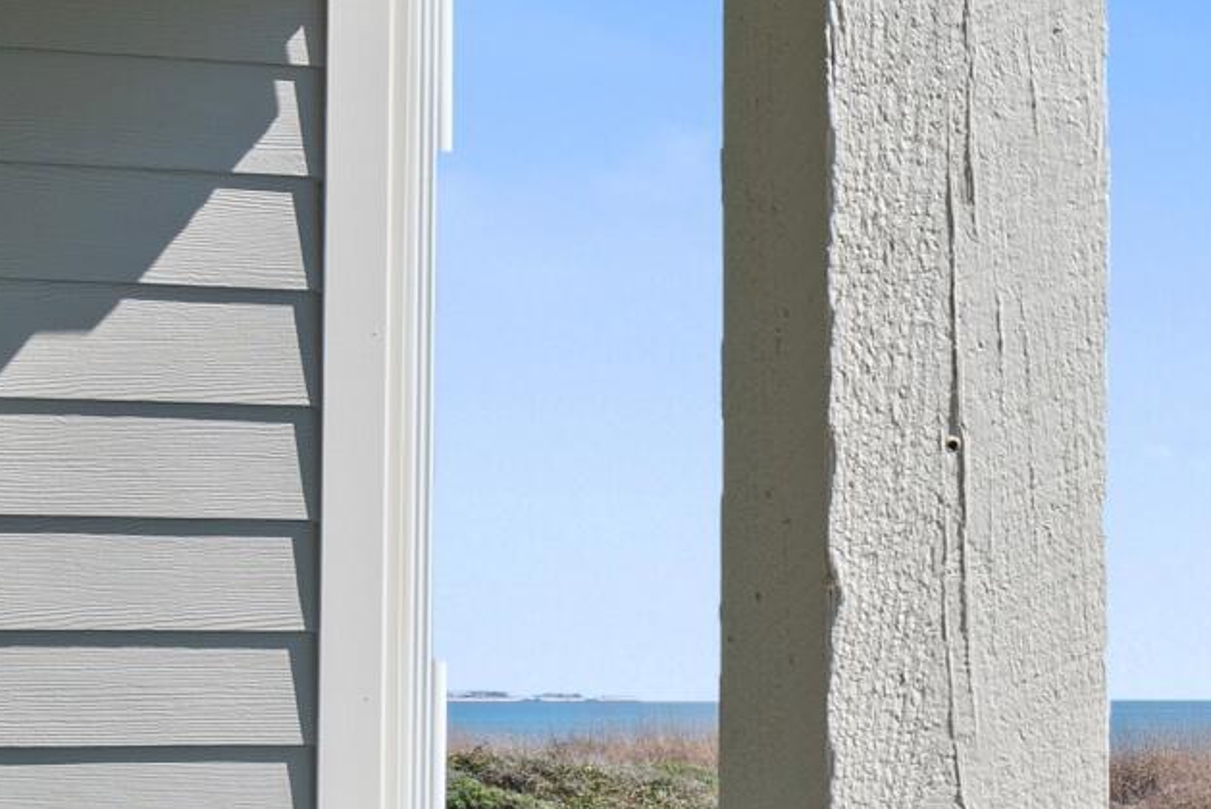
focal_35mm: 143
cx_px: 1675
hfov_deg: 13.7
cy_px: 749
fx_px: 4812
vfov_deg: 9.6
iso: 100
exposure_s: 1/160
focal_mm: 20
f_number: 6.3
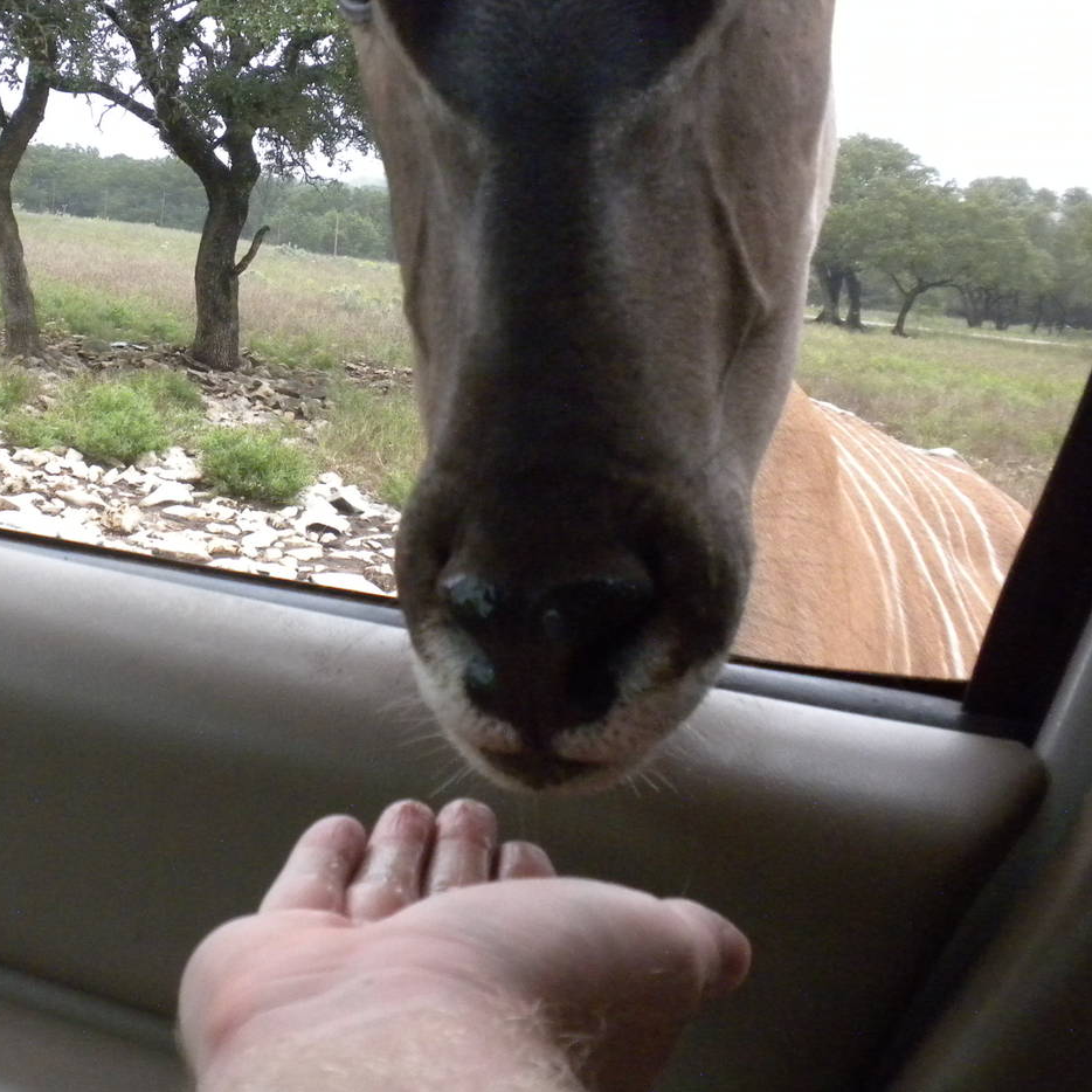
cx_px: 233
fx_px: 1999
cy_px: 430
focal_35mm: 56
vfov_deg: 30.5
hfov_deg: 29.9
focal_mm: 6.6
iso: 400
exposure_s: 1/415
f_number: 3.5
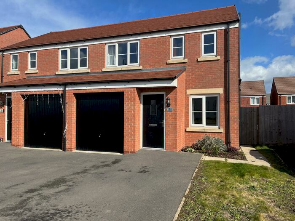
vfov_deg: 53.1
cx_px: 148
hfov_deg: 67.3
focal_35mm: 26
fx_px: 222
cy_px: 110
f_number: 1.6
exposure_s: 1/3876
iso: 50
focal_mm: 5.1
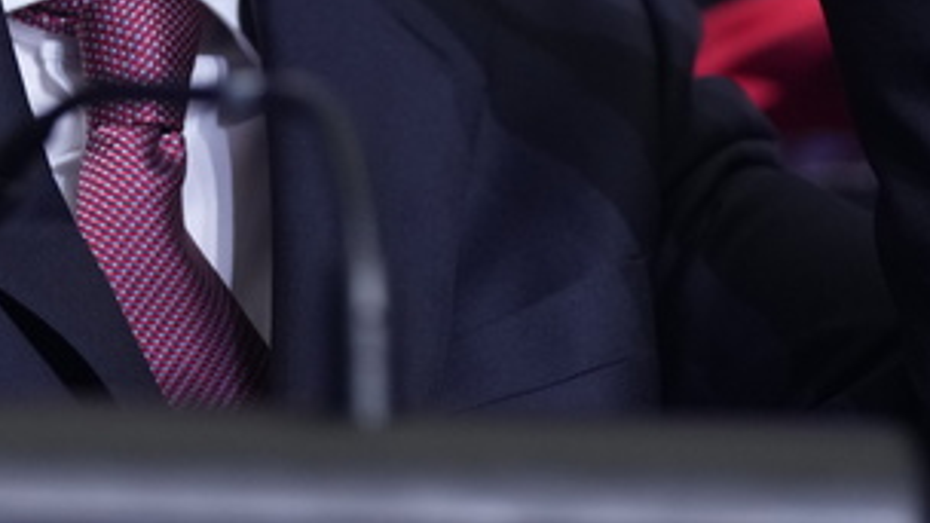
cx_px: 551
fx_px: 13736
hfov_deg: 3.9
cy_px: -381
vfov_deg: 2.2
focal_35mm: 557
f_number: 2.8
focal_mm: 158
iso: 1000
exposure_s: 1/500
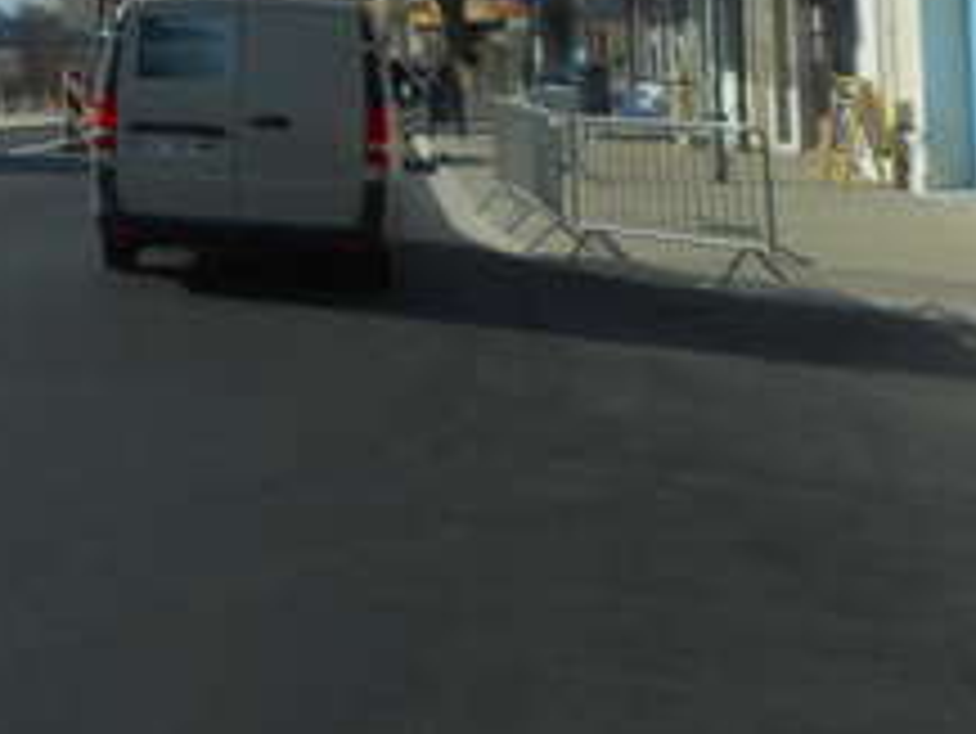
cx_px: -117
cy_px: -176
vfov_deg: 19.9
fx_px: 1947
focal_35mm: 69
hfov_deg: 25.9
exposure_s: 1/200
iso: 80
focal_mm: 4.5
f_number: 10.5
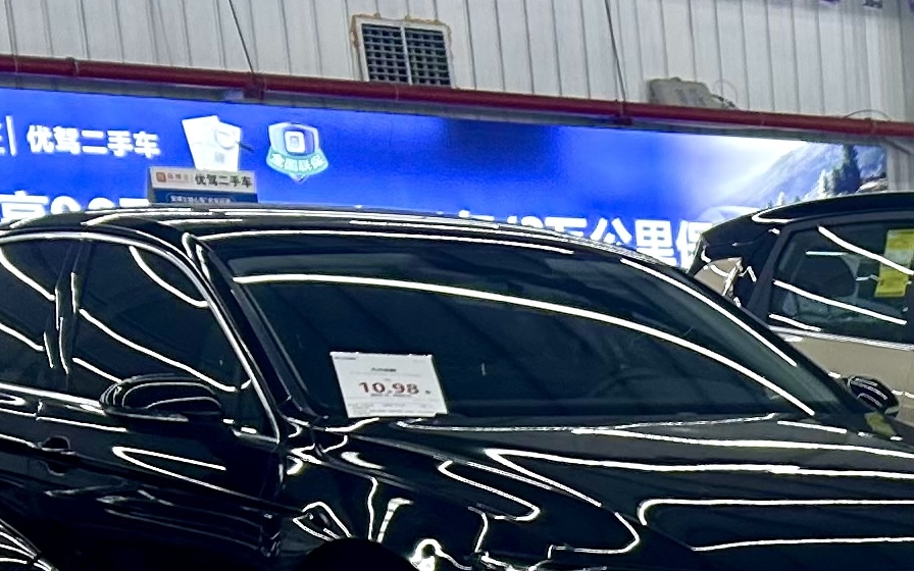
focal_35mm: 124
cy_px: 1290
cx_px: 1711
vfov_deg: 9.6
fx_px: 3089
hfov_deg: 14.5
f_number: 1.5
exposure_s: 1/100
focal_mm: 5.7
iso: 64
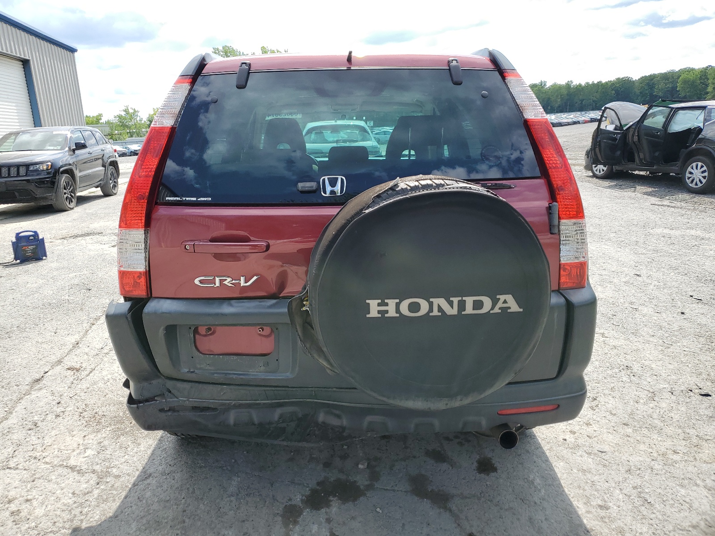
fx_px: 537
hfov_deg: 67.3
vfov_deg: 53.1
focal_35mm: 26
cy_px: 268
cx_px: 358
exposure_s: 1/2000
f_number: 1.5
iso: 50
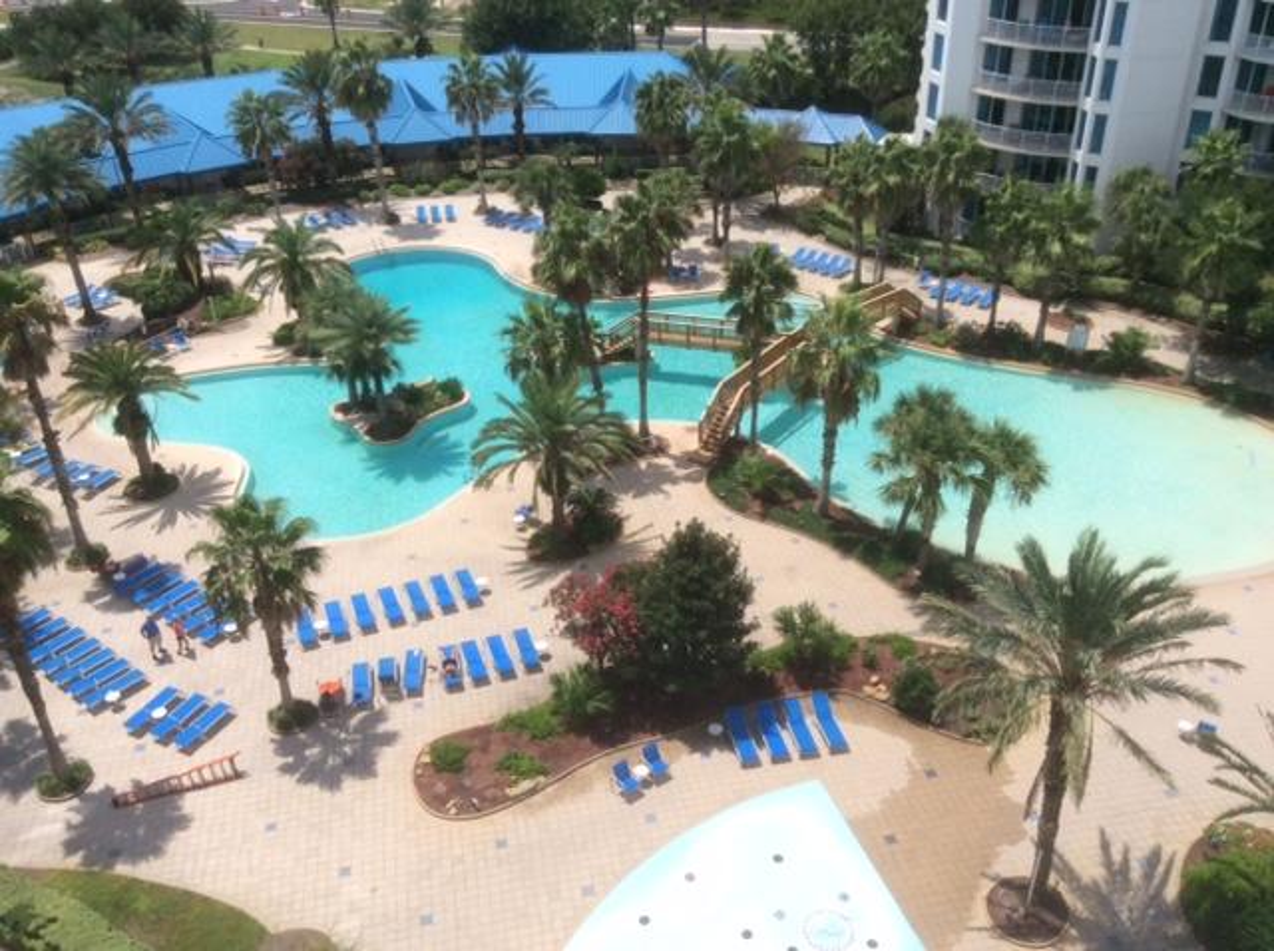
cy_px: 476
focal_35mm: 32
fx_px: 1176
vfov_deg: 44.1
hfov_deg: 56.9
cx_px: 637
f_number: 2.4
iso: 32
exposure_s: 1/2203
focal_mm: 3.3
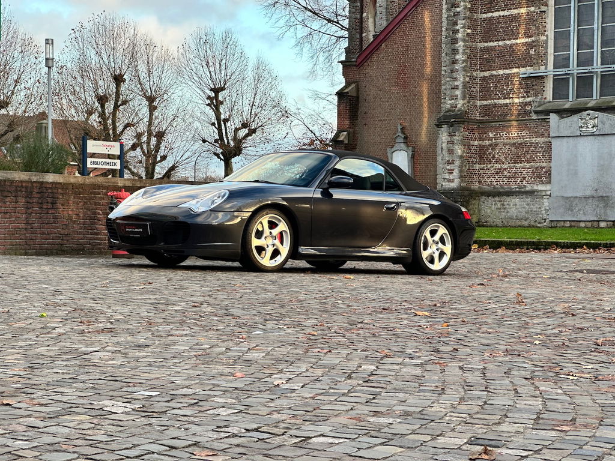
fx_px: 1368
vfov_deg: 19.1
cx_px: 308
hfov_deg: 25.3
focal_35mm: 77
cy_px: 230
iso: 64
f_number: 2.8
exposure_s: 1/99
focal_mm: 9
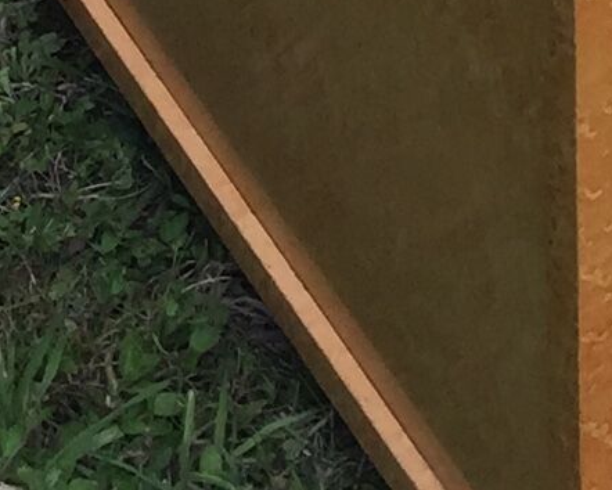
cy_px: -1147
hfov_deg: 9.2
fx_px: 3787
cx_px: 296
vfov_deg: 6.5
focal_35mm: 209
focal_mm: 4.15
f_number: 2.2
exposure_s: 1/989
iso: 32
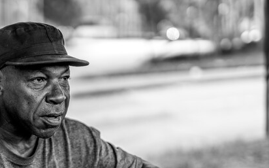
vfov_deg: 13.1
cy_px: 152
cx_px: 86
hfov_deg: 20.9
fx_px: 725
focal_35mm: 99
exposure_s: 1/1250
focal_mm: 50
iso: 100
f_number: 1.4
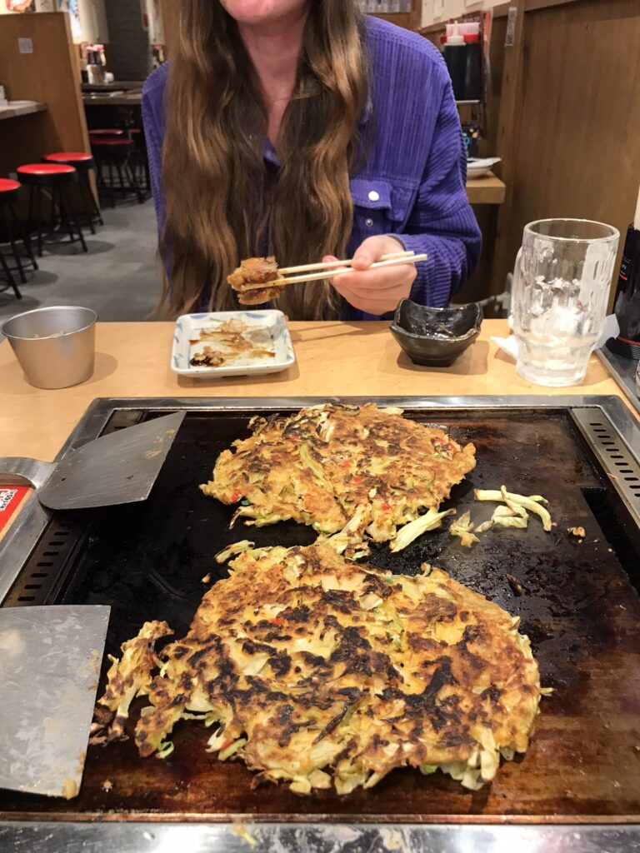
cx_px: 320
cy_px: 426
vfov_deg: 63.4
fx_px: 690
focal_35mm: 28
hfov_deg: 49.7
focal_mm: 3.99
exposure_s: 1/30
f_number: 1.8
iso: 32
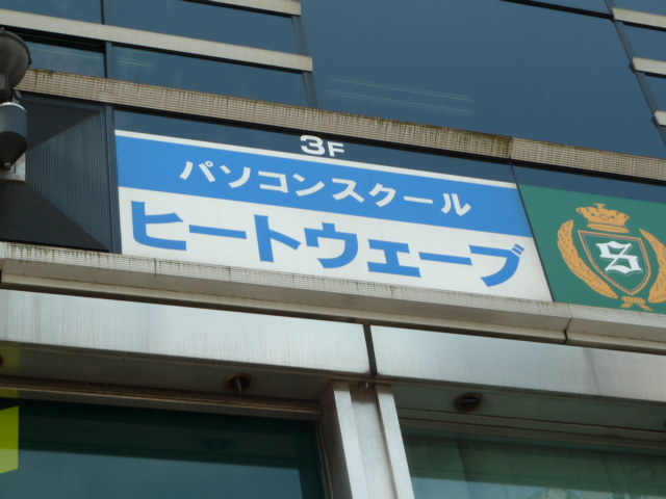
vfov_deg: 17.8
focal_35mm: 83
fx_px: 1597
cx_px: 333
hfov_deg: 23.6
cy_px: 250
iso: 80
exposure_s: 1/200
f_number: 4.2
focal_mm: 13.7
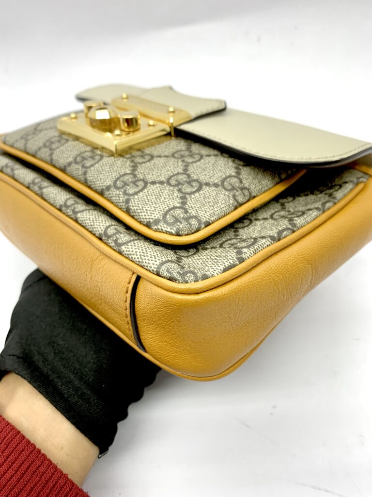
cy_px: 248
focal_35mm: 26
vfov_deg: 67.3
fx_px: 373
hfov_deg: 53.1
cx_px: 186
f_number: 1.8
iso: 50
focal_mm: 4.25
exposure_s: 1/100
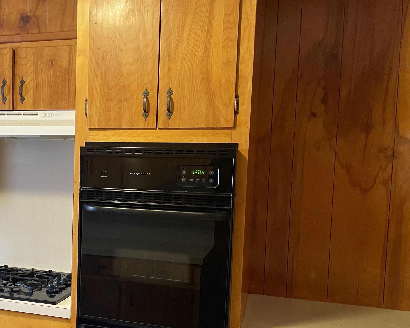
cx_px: 87
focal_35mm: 42
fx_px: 510
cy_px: 207
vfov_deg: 35.5
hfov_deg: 42.1
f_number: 1.6
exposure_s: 1/60
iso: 250
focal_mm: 4.2
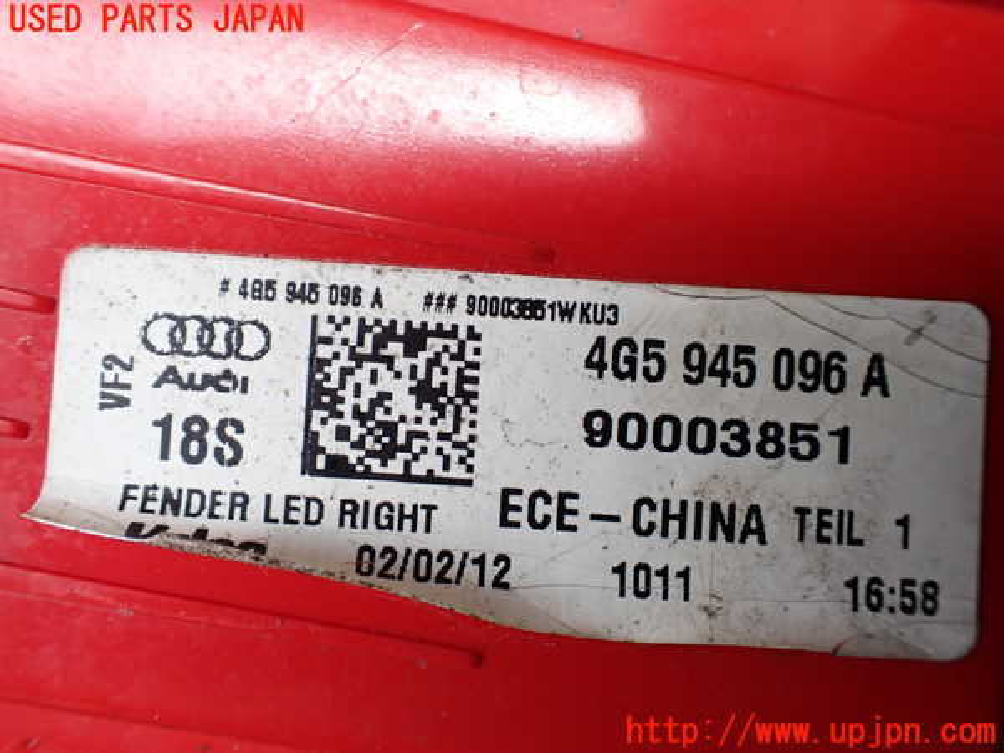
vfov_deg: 46.8
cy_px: 376
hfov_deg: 60.0
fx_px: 870
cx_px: 502
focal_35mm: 30
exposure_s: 1/125
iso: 200
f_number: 2.3
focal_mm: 5.4
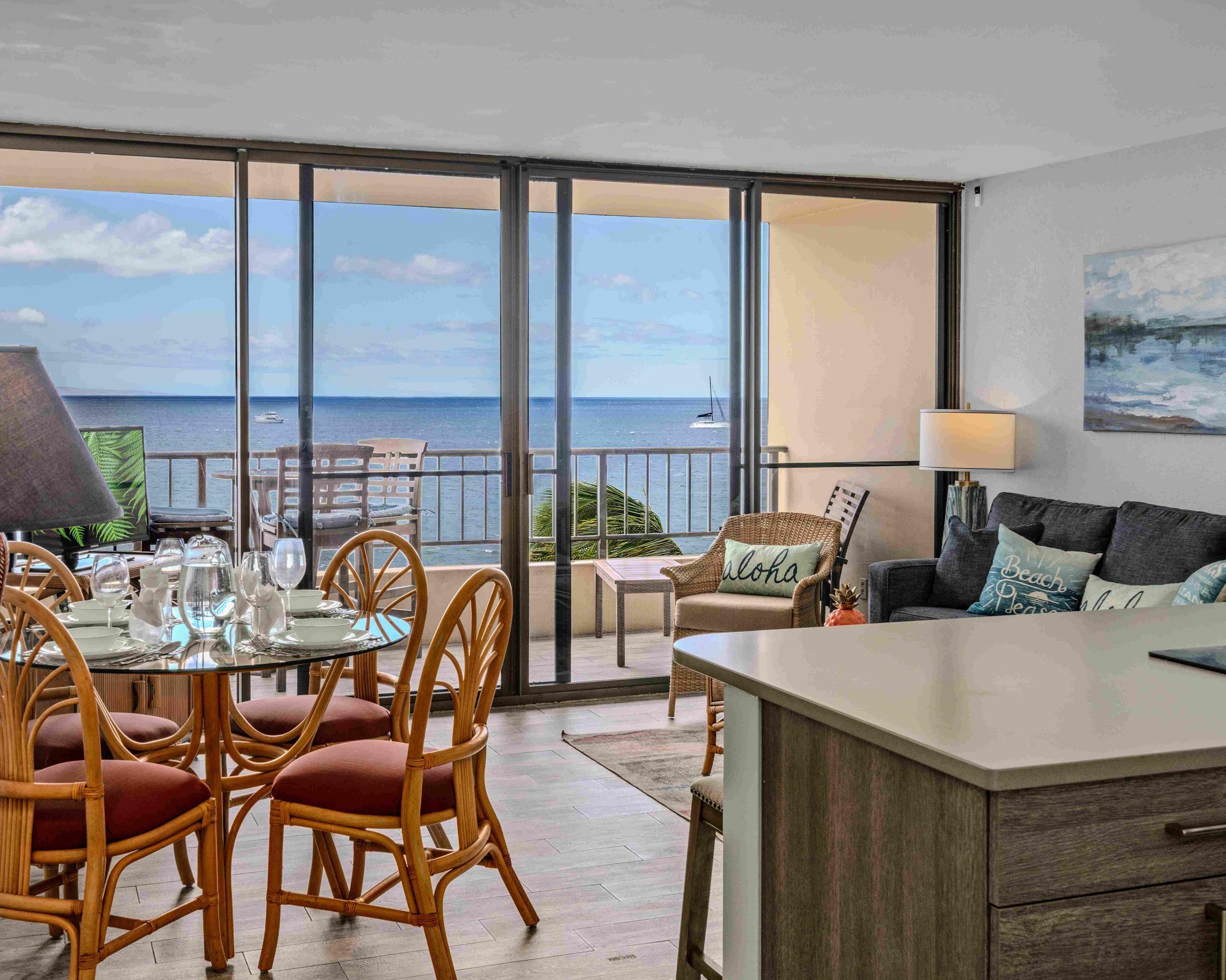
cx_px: 610
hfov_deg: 45.8
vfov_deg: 37.3
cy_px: 490
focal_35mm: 40
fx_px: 1451
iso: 160
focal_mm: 35
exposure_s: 1/13
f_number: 11
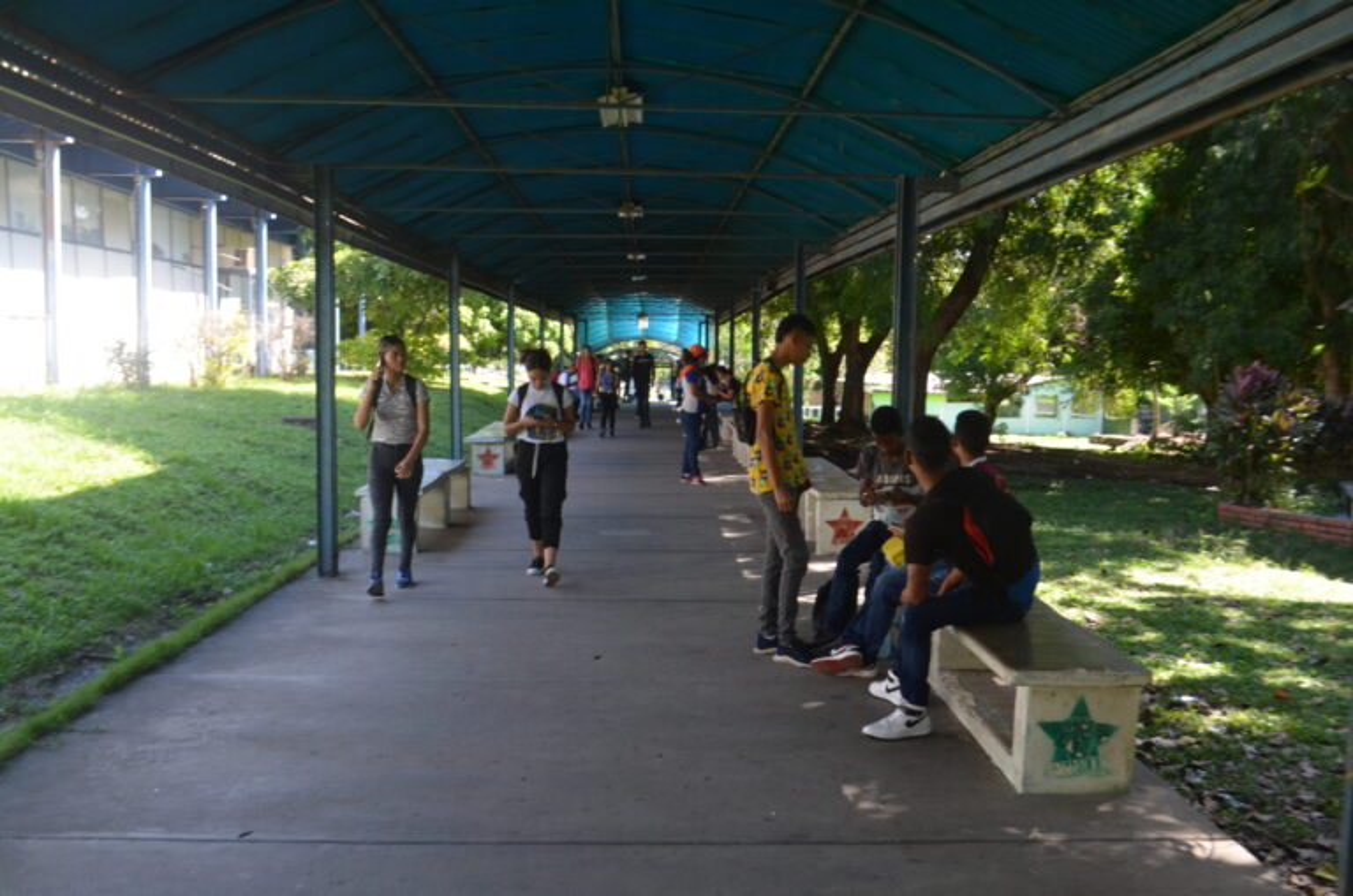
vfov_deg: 36.7
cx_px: 676
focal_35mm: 36
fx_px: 1350
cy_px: 448
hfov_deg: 53.2
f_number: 5.6
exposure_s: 1/125
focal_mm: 24
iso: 360
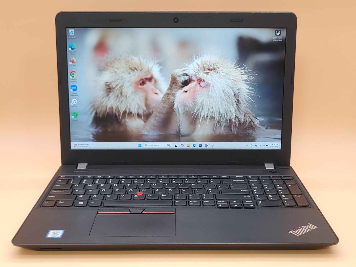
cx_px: 178
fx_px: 453
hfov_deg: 42.9
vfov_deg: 32.9
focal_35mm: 44
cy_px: 134
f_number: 1.8
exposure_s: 1/61
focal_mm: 4.36
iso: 50
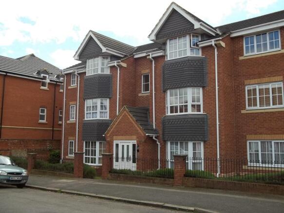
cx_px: 142
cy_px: 106
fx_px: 295
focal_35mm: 36
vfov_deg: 39.6
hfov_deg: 51.4
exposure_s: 1/400
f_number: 3.1
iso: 64
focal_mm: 6.5
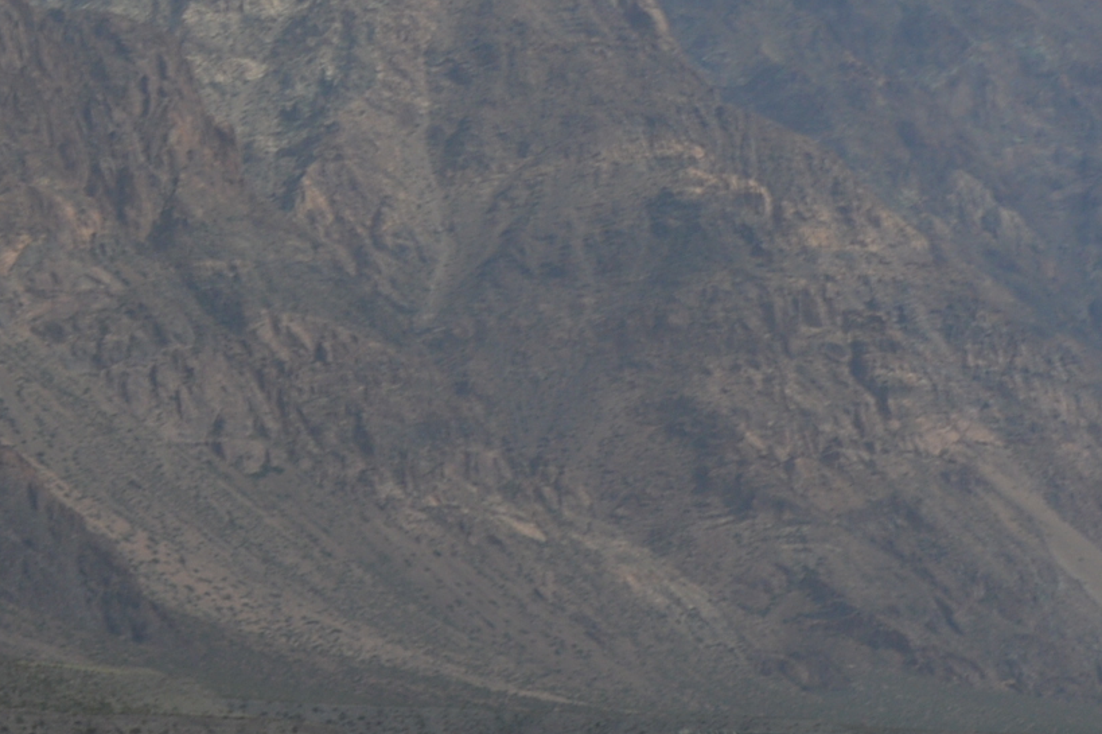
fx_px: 9264
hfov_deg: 6.8
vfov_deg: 4.5
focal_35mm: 303
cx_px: 1045
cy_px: -30
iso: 100
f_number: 8
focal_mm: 55
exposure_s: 1/250
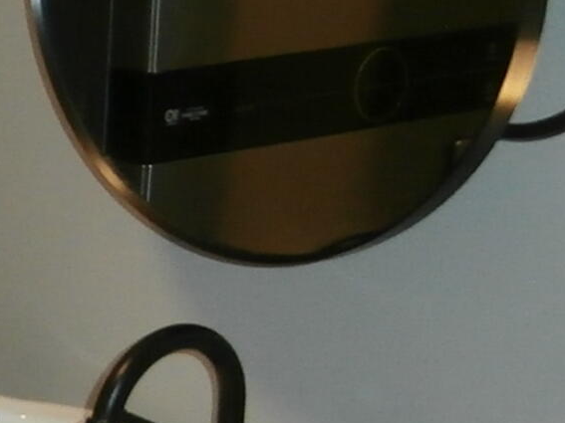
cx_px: -631
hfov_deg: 13.1
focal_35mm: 127
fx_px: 2072
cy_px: 299
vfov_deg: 11.6
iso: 200
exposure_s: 1/30
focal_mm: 4.2
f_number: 3
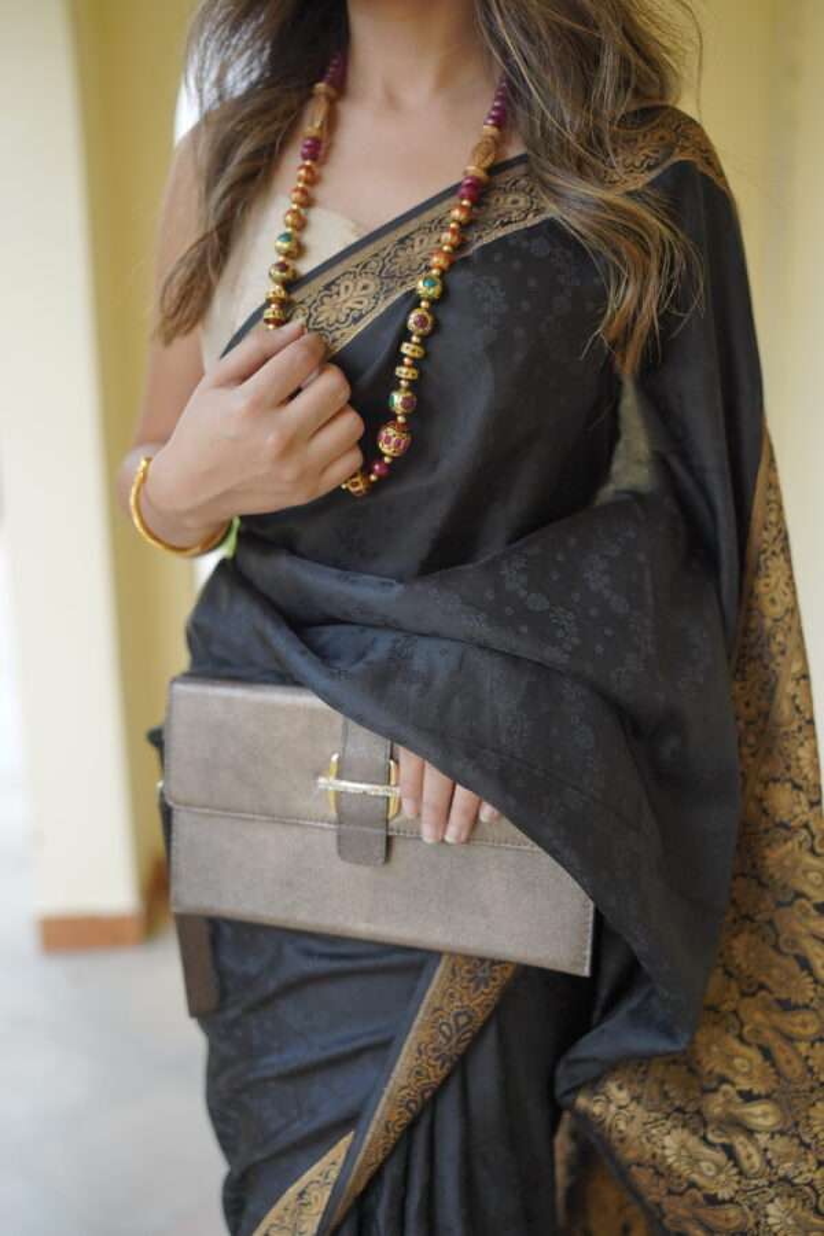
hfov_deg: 37.9
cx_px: 412
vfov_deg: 54.4
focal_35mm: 35
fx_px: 1202
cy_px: 618
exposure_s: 1/500
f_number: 2
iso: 500
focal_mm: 35
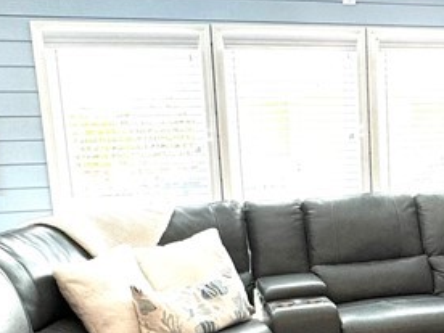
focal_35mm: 52
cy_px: 262
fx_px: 667
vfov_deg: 27.5
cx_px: 394
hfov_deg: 34.9
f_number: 2.2
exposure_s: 1/120
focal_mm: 2.22
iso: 125
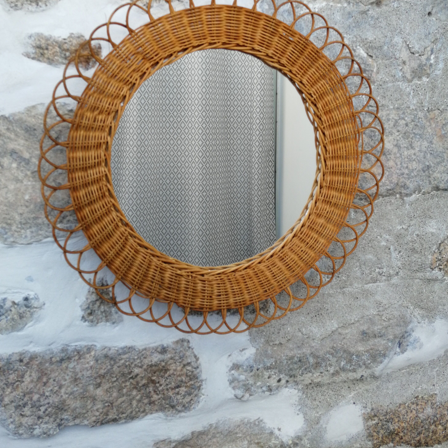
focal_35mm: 35
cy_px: 159
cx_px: 223
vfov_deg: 46.7
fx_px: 512
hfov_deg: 47.2
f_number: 1.8
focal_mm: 3.95
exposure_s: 1/100
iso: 64
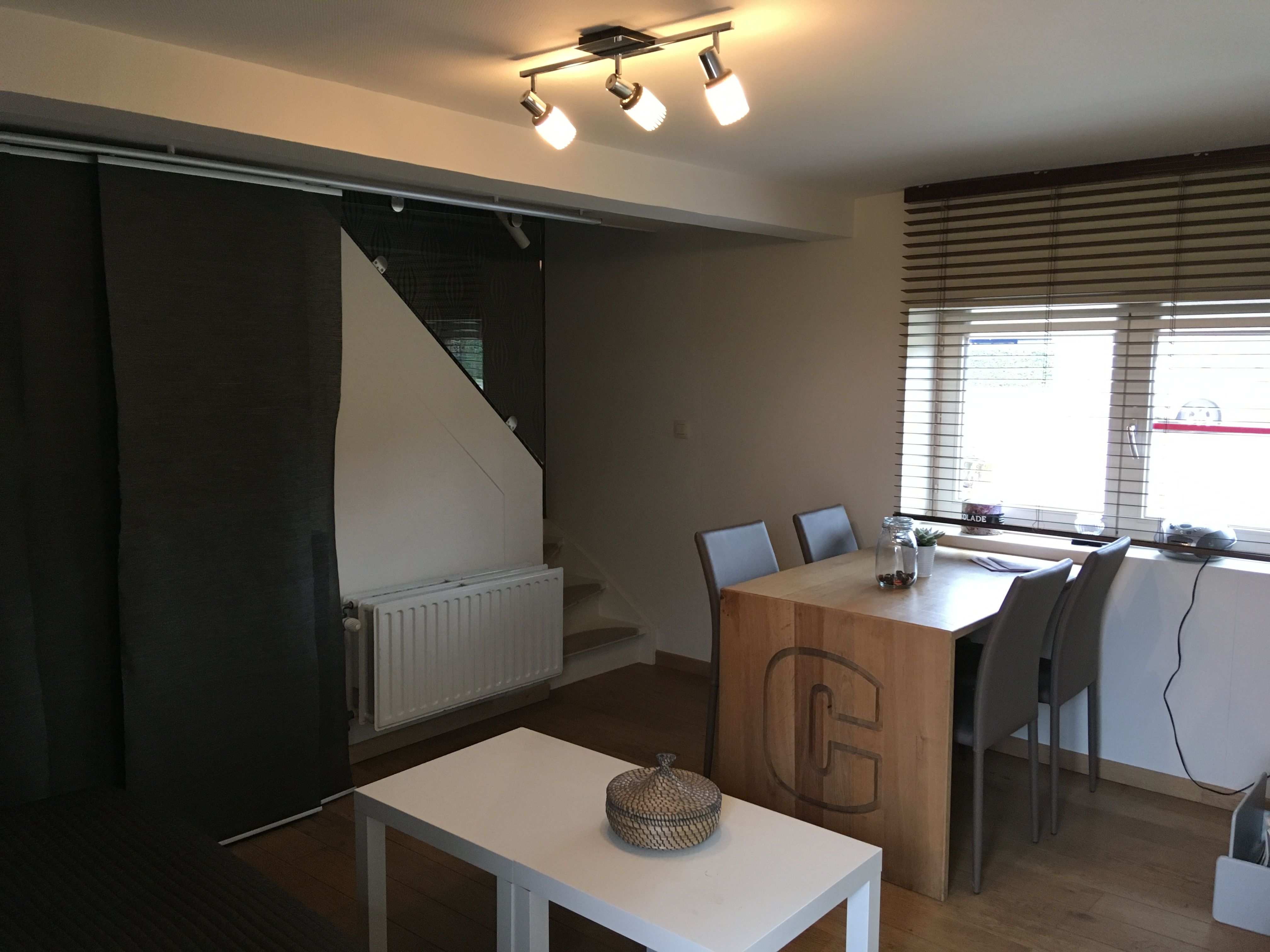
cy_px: 476
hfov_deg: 61.7
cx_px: 635
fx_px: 1064
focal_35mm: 29
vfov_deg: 48.2
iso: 160
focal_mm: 4.15
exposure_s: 1/33
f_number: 2.2
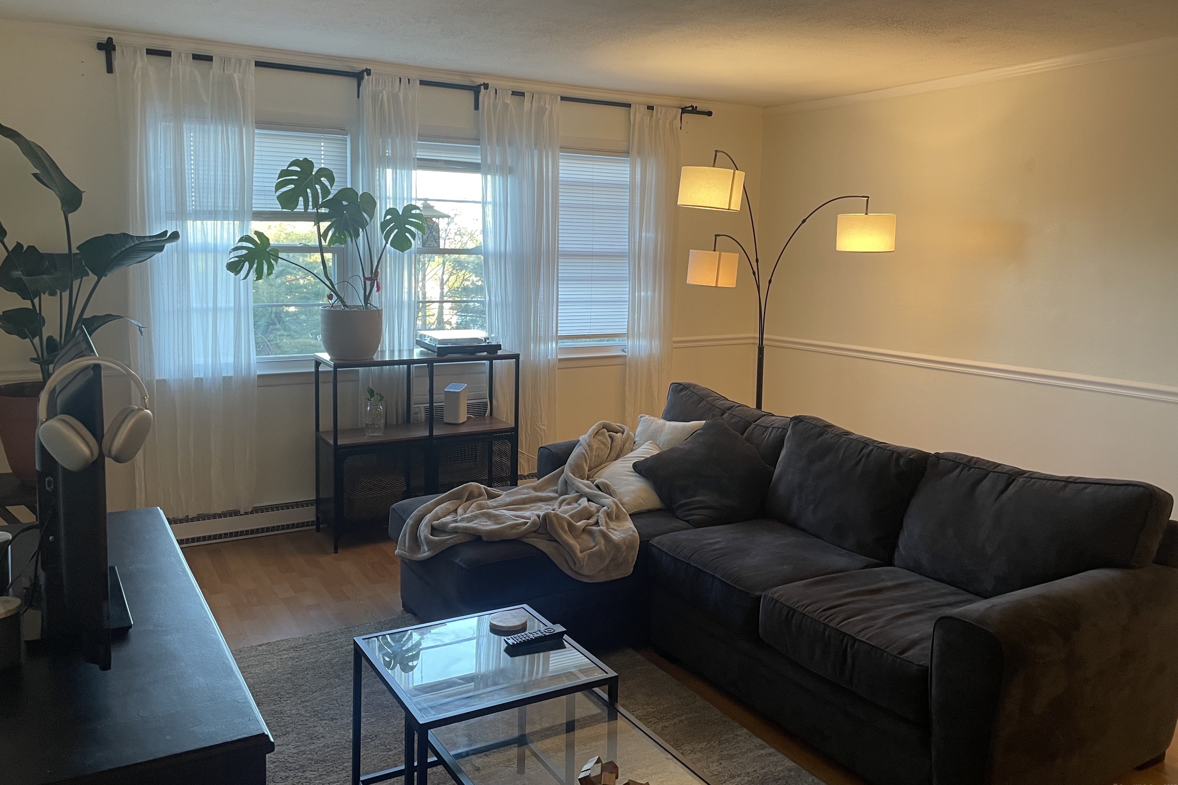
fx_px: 916
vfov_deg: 46.3
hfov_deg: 65.5
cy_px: 334
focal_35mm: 28
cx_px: 570
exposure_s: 1/60
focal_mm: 4.2
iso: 80
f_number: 1.6
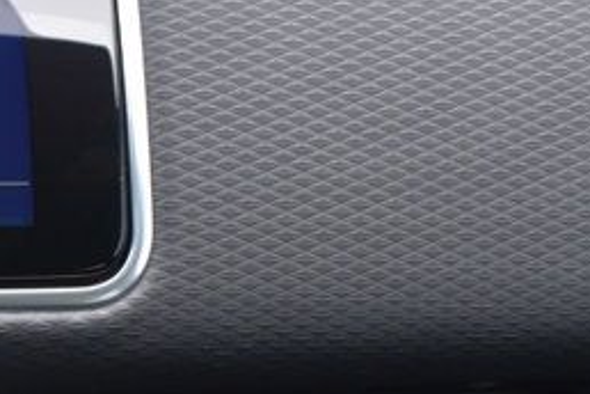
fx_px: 1753
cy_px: 369
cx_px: -311
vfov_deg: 12.7
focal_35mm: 107
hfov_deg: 17.1
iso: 800
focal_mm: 18
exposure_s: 1/15
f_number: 6.3
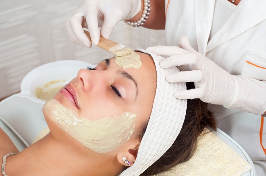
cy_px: 88
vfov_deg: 18.1
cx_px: 133
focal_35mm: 75
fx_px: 553
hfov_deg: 27.0
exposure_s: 1/160
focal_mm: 50
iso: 200
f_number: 7.1
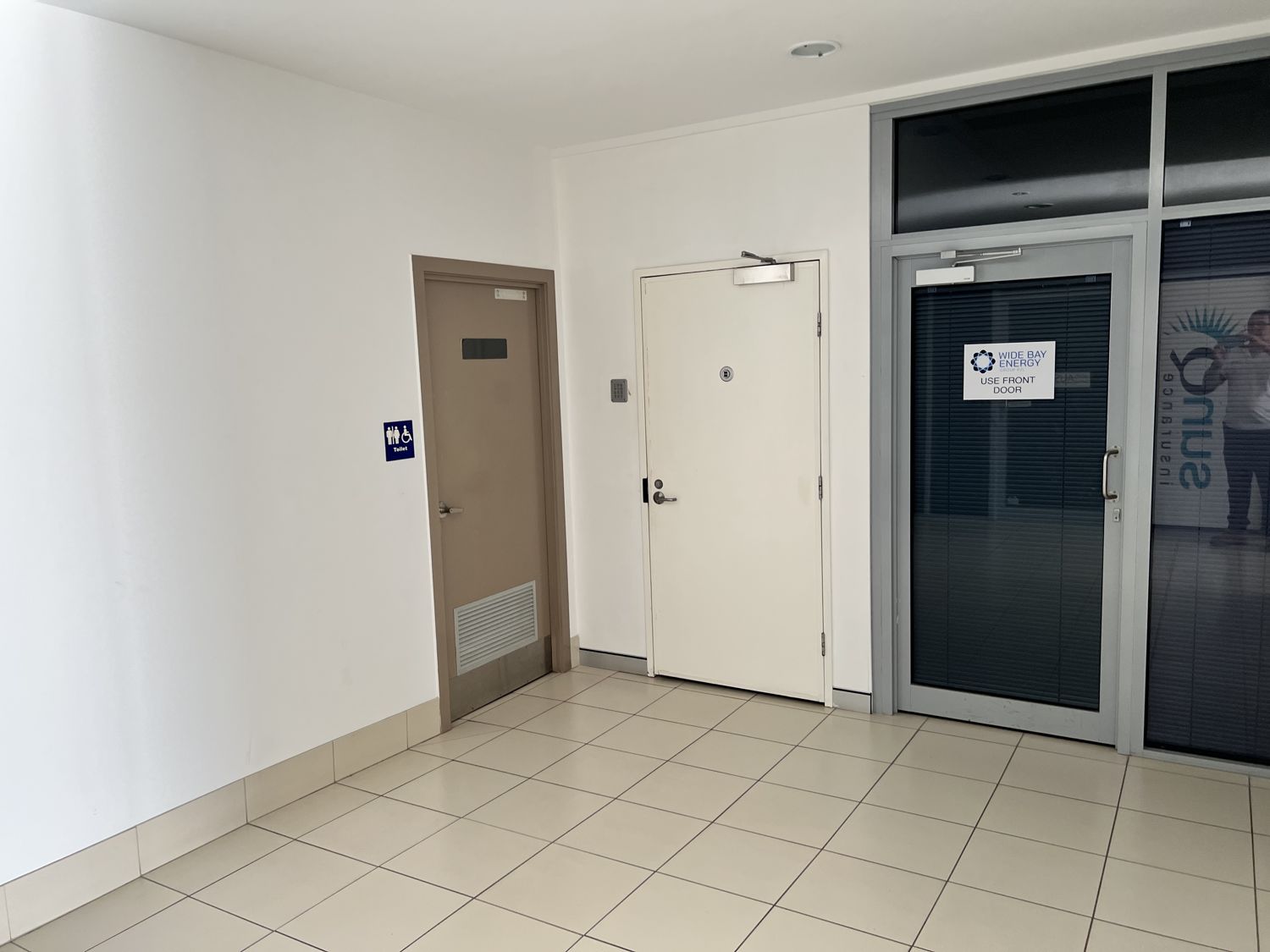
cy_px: 476
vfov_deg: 53.1
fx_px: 954
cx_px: 635
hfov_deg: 67.3
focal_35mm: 26
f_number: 1.5
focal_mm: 5.7
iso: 125
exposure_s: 1/121
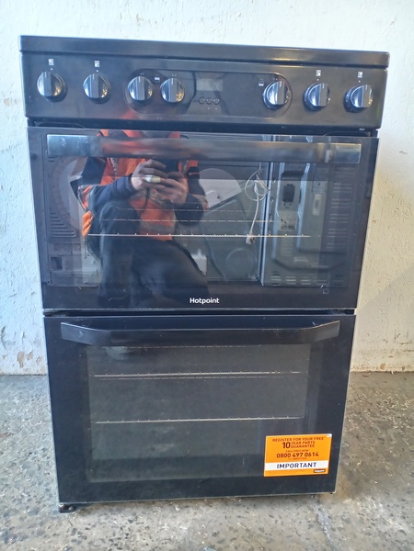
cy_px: 276
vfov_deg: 65.3
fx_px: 431
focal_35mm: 27
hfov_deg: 51.4
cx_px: 207
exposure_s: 1/20
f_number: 1.8
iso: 1366
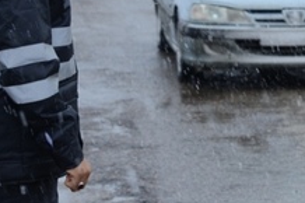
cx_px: 269
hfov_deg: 9.2
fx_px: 1879
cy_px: 8
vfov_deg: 6.2
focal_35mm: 222
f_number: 6.3
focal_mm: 78
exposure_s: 1/80
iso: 100
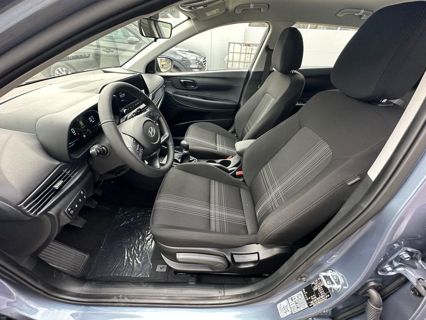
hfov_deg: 102.1
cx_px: 213
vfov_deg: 85.7
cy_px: 160
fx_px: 172
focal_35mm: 14
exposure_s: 1/99
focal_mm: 2.22
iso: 160
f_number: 2.2
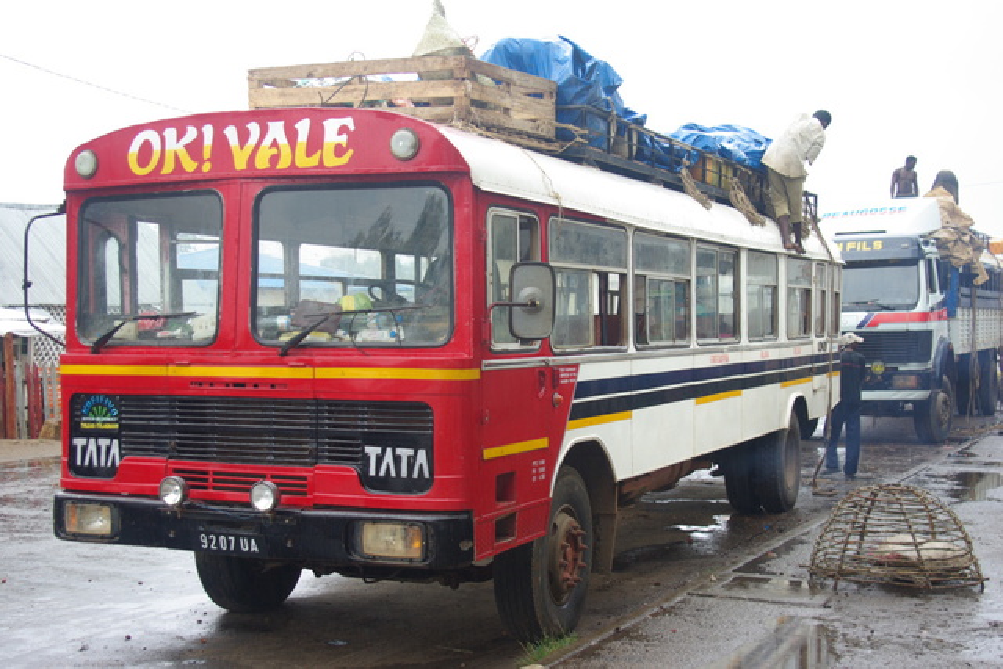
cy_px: 334
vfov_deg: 25.8
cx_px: 502
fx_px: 1463
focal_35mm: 52
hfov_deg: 37.8
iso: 100
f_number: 4.5
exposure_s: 1/45
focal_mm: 35
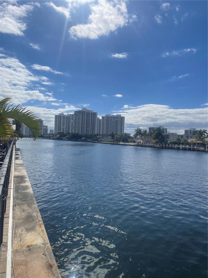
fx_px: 208
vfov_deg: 67.3
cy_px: 139
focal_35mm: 26
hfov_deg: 53.1
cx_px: 104
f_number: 1.6
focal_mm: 4.2
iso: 32
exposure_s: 1/9091
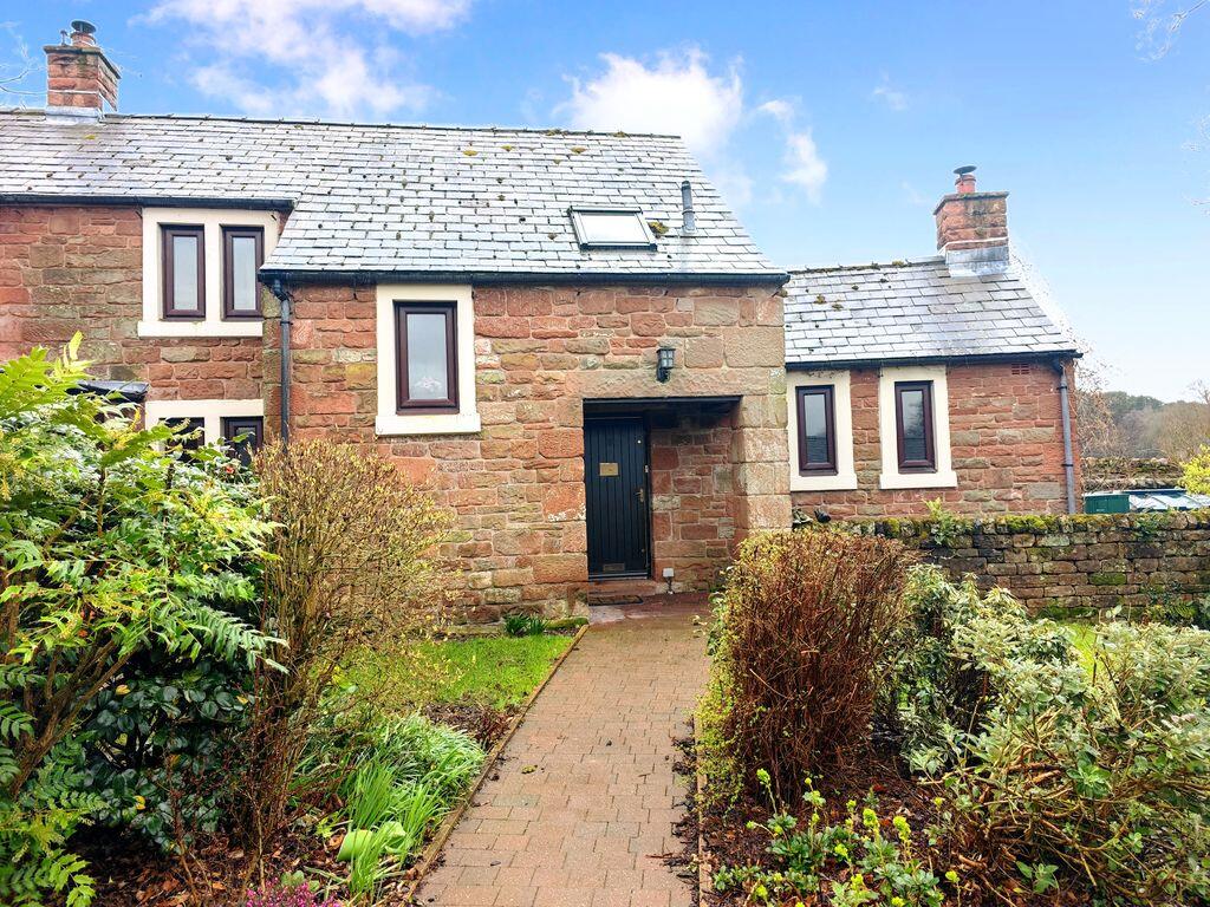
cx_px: 605
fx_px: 804
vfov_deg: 58.9
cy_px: 454
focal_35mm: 23
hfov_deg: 73.9
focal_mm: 8.72
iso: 160
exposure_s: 1/101
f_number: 2
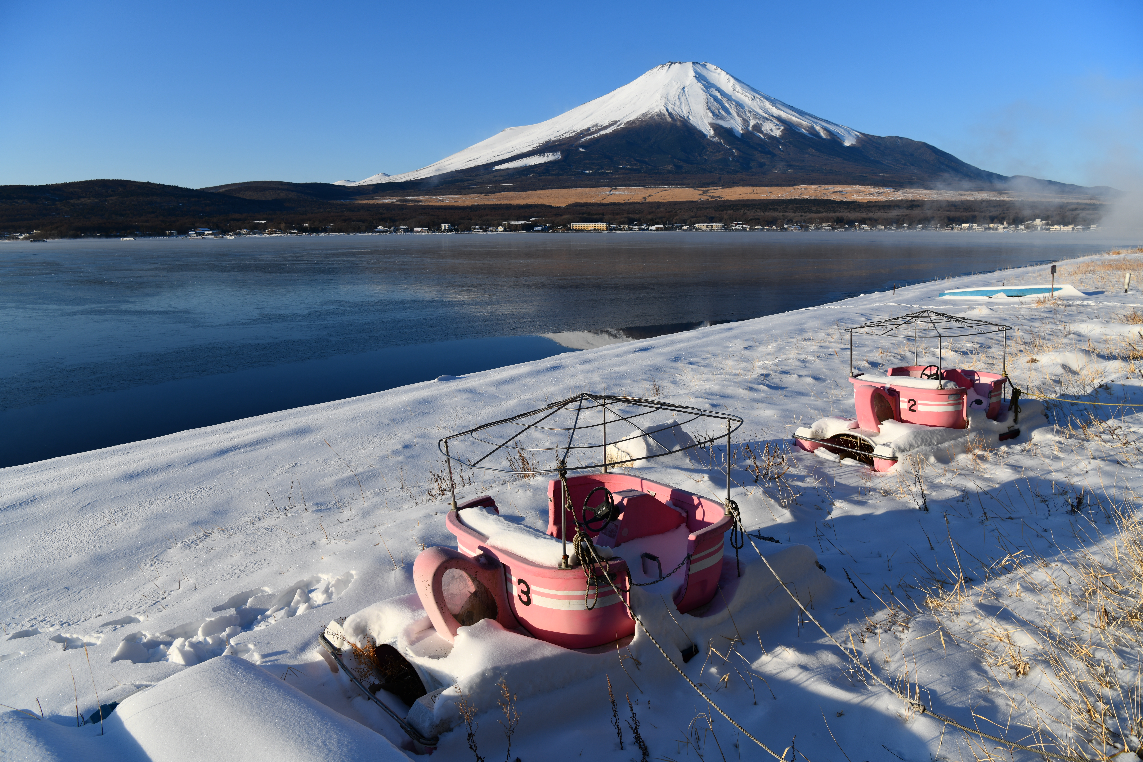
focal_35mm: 26
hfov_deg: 69.4
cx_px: 572
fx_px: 825
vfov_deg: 49.6
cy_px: 381
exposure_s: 1/250
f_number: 8
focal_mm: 26
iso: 64
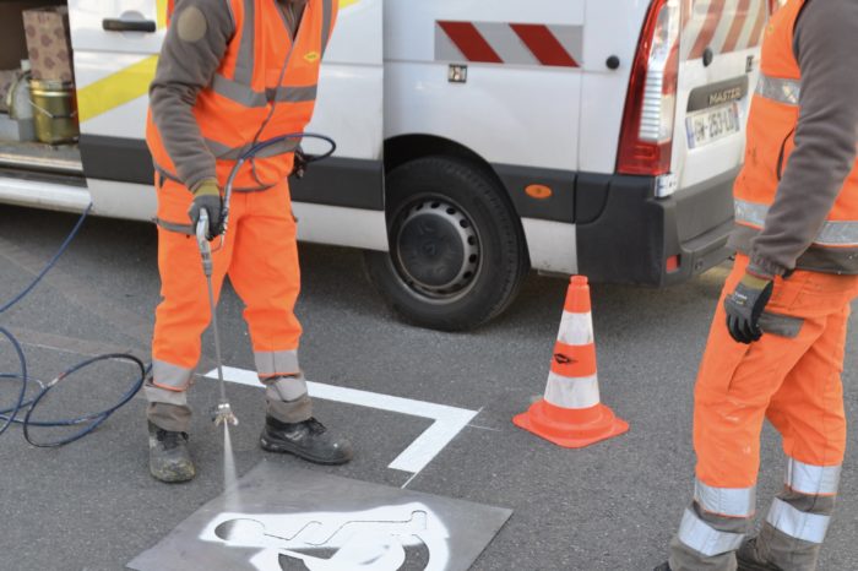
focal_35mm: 33
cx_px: 429
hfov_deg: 57.2
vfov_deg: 39.9
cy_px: 286
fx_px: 786
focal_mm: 22
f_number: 5.6
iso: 280
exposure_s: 1/125
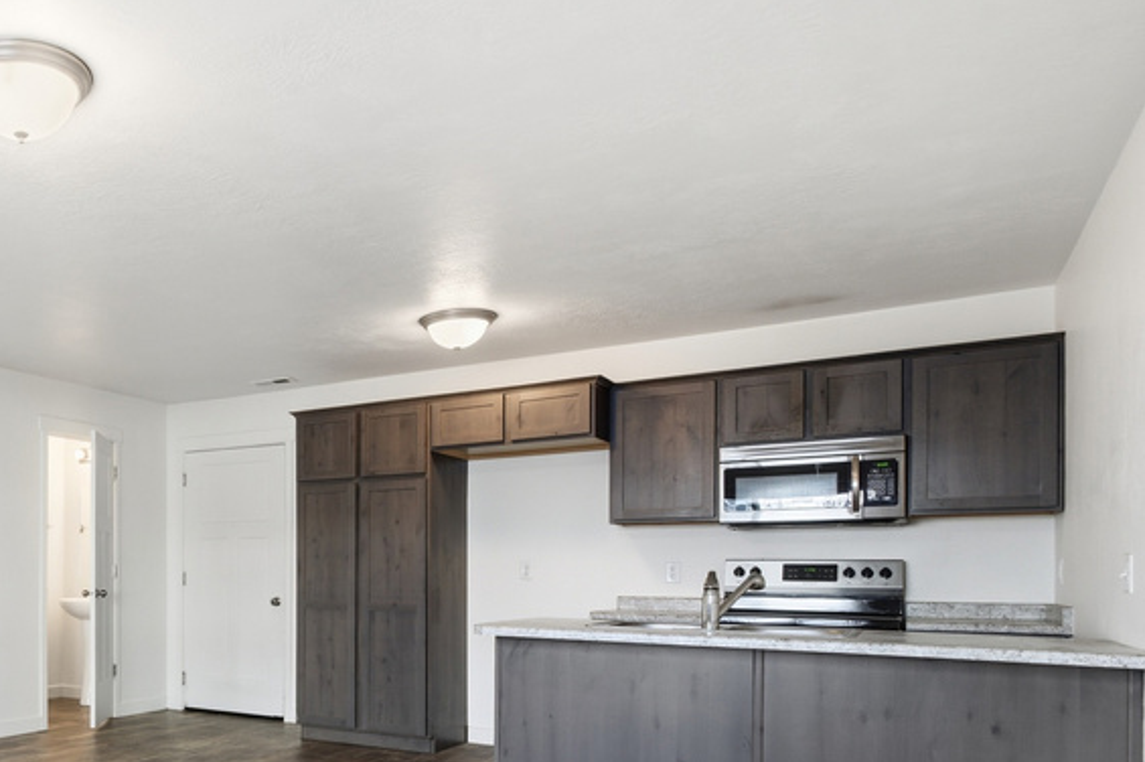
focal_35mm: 29
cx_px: 140
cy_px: 598
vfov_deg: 43.1
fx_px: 922
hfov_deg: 56.1
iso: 250
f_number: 9
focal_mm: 16
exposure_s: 1/25
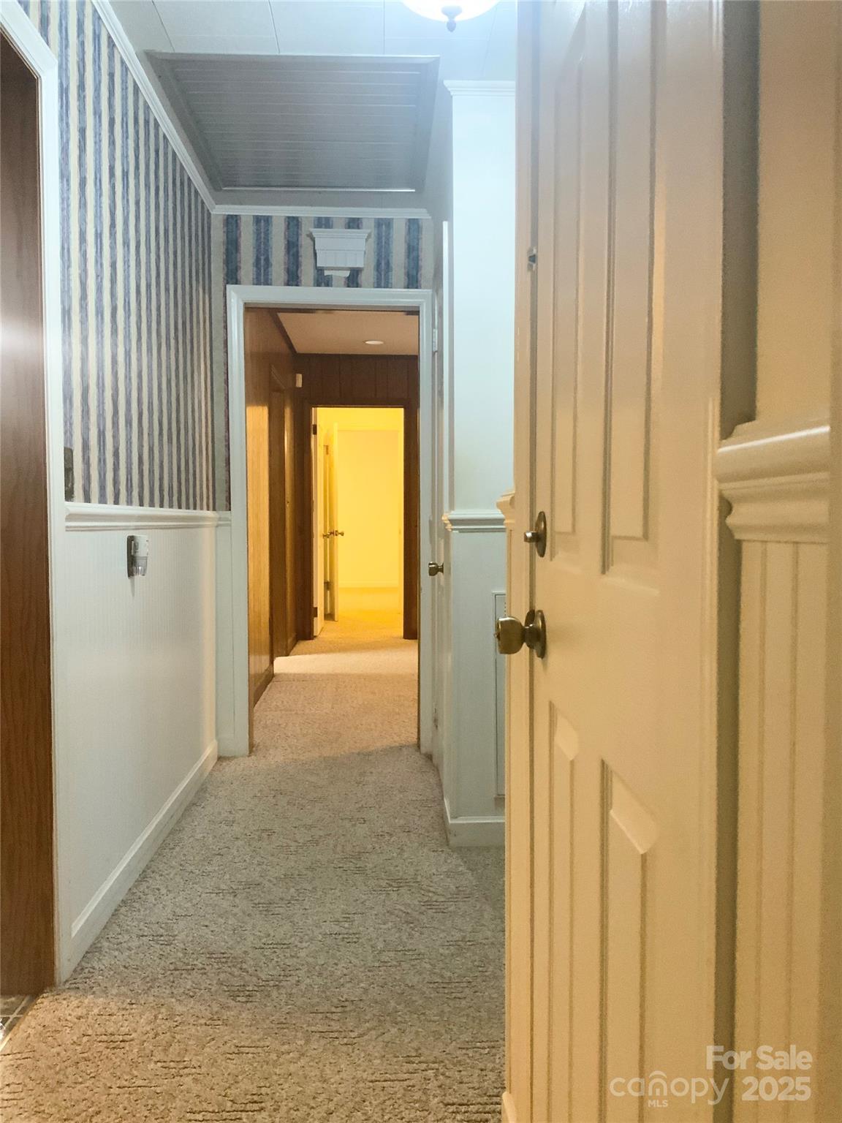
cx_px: 421
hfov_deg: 48.2
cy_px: 562
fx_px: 941
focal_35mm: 29
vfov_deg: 61.7
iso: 250
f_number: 1.8
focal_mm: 3
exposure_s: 1/60
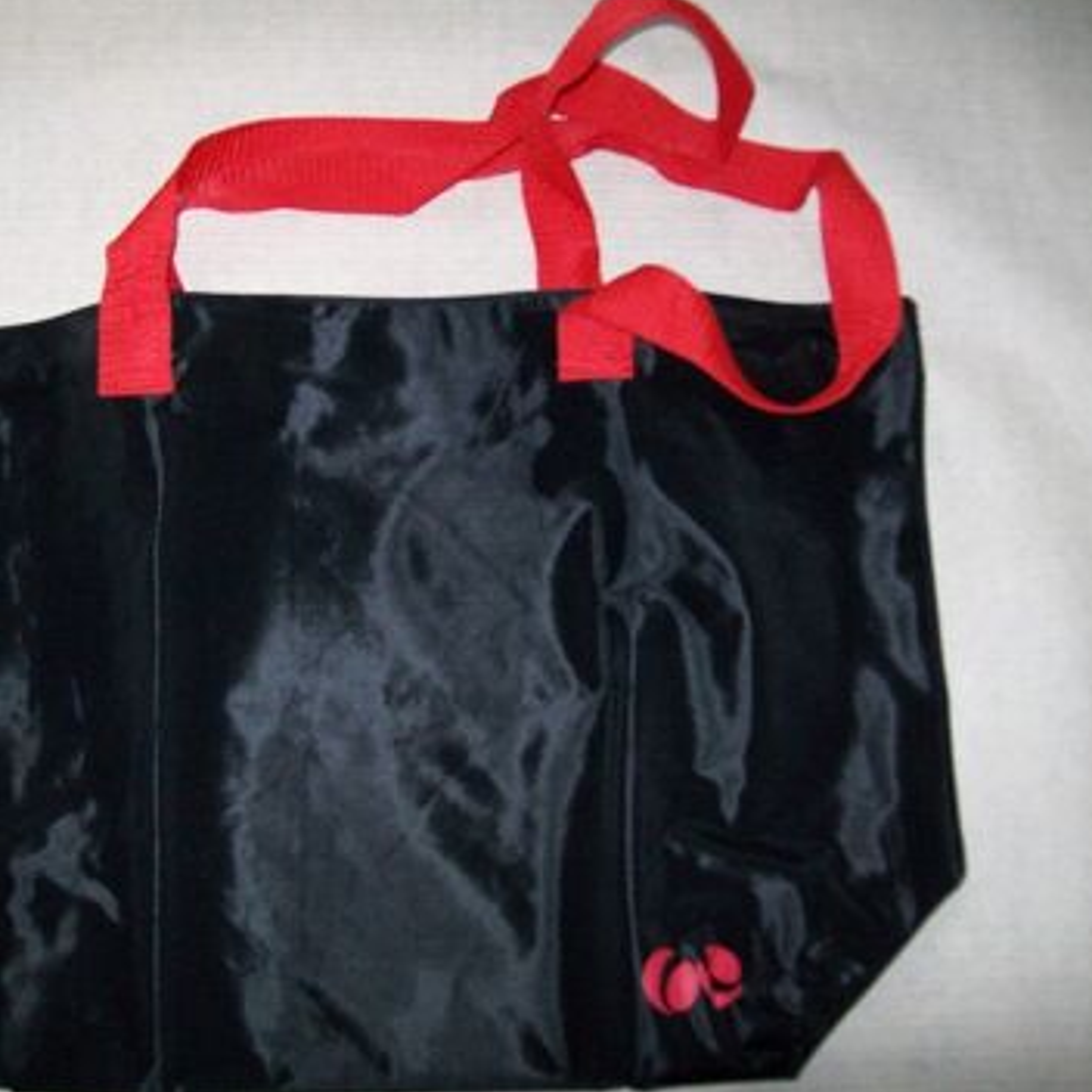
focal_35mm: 41
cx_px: 394
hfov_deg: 40.6
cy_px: 543
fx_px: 1463
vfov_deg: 40.9
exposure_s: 1/60
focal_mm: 6.1
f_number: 2.7
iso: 160
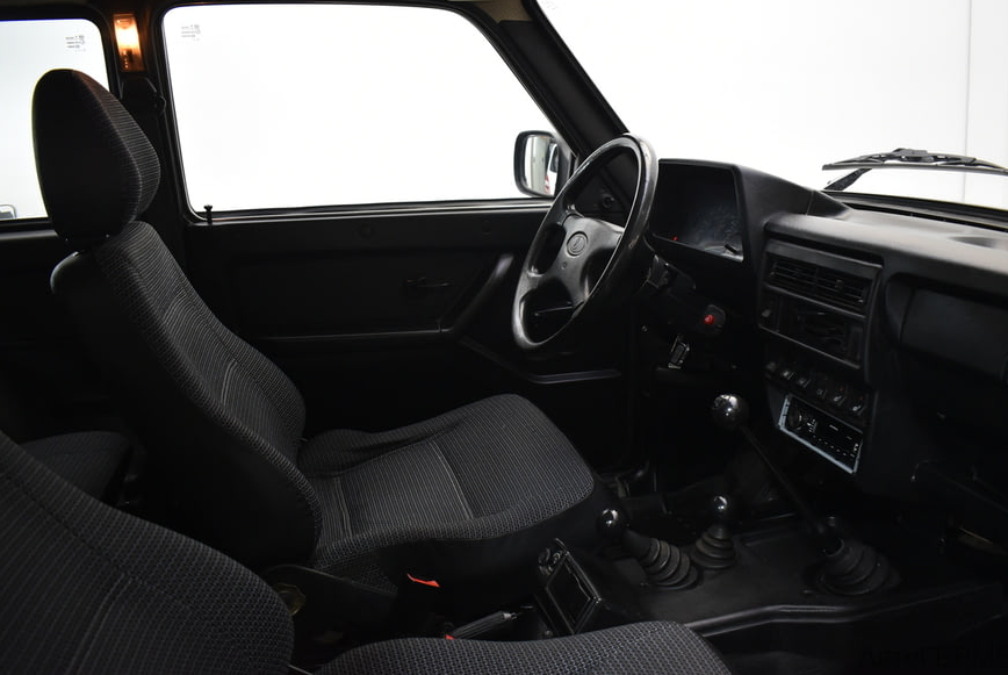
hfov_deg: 65.4
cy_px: 330
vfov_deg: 46.5
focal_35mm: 28
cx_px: 521
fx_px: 785
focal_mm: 18
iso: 1000
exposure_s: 1/30
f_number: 3.5
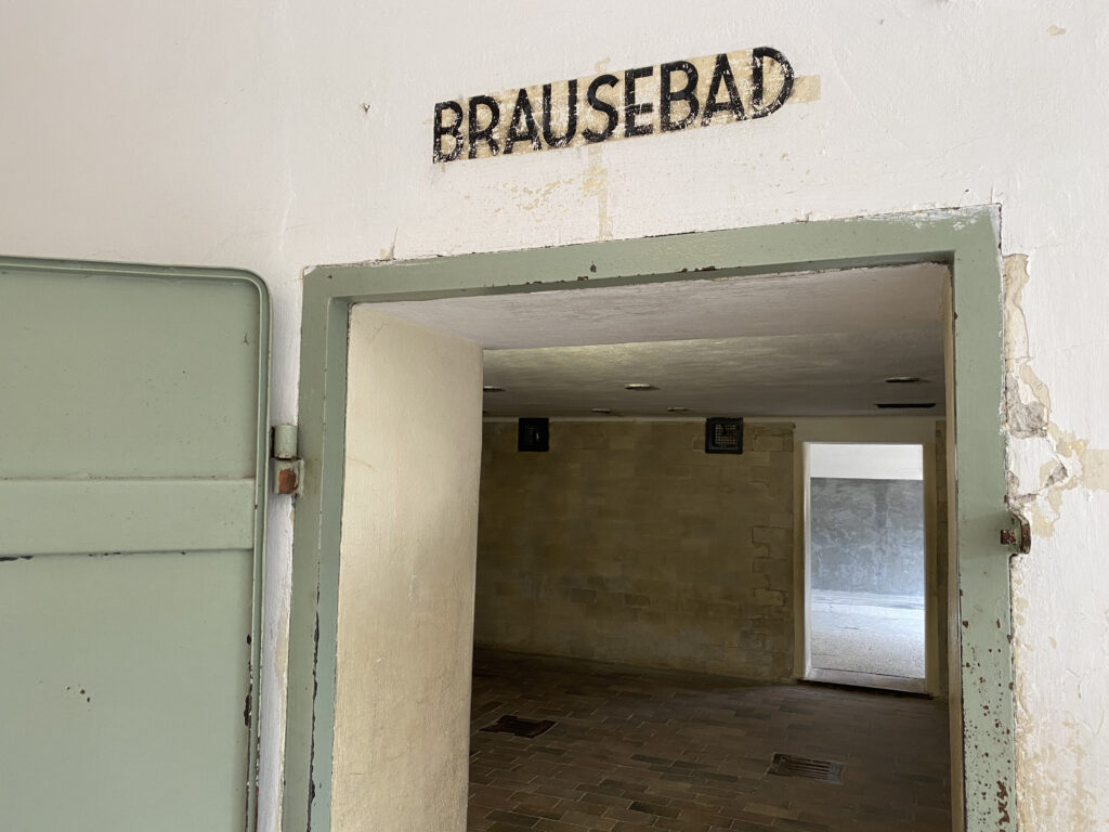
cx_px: 554
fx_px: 833
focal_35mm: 26
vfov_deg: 53.1
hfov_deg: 67.3
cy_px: 416
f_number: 1.8
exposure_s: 1/50
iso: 80
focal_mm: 4.25
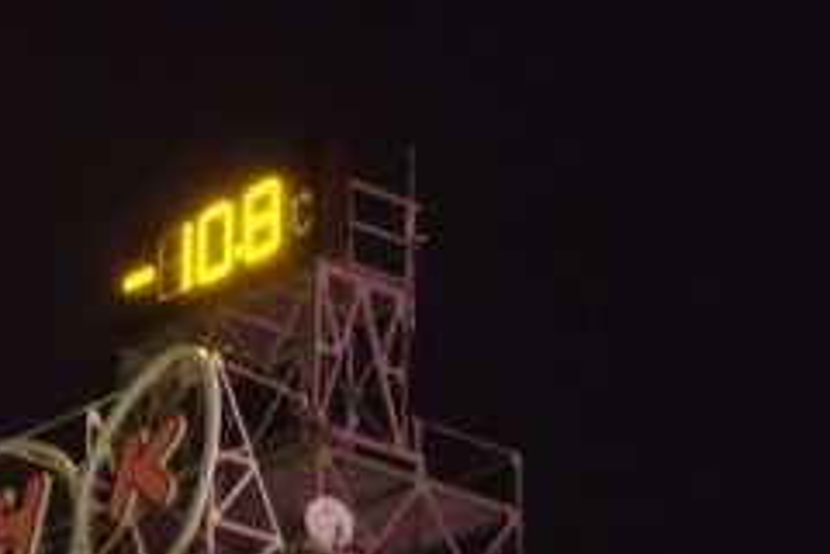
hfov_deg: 10.0
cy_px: 220
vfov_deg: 6.7
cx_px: 208
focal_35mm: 205
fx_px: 4726
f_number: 2.8
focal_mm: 55
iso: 800
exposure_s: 1/6
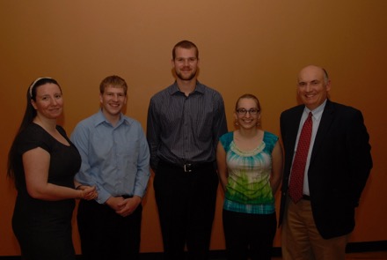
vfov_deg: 31.0
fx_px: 468
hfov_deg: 44.9
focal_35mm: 44
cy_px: 130
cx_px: 194
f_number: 7.1
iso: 400
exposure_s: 1/60
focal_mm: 29
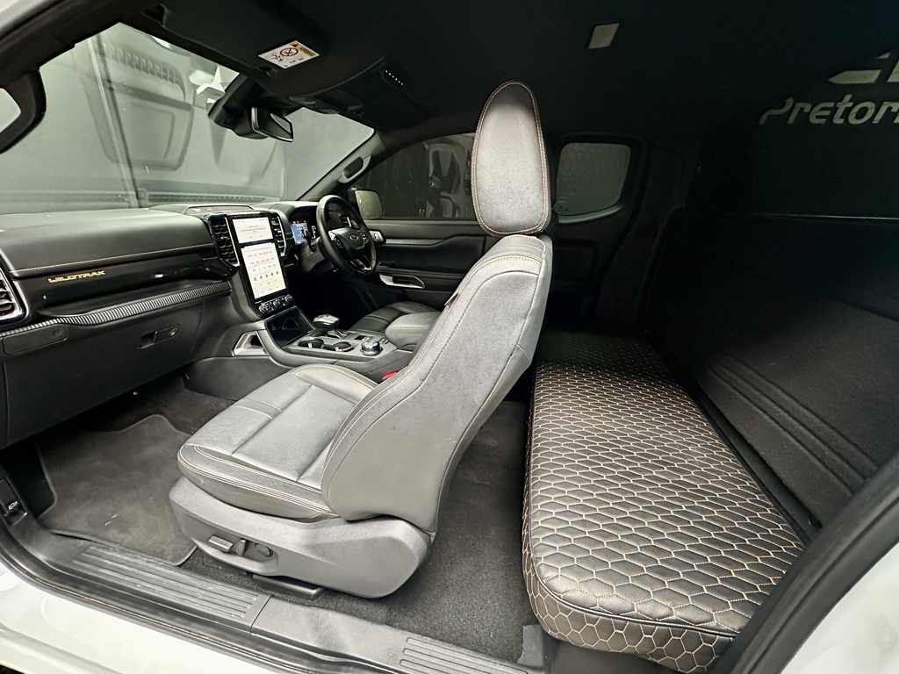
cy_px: 337
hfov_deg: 102.1
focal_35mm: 14
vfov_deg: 85.7
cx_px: 450
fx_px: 364
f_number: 2.2
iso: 2500
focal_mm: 2.22
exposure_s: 1/30
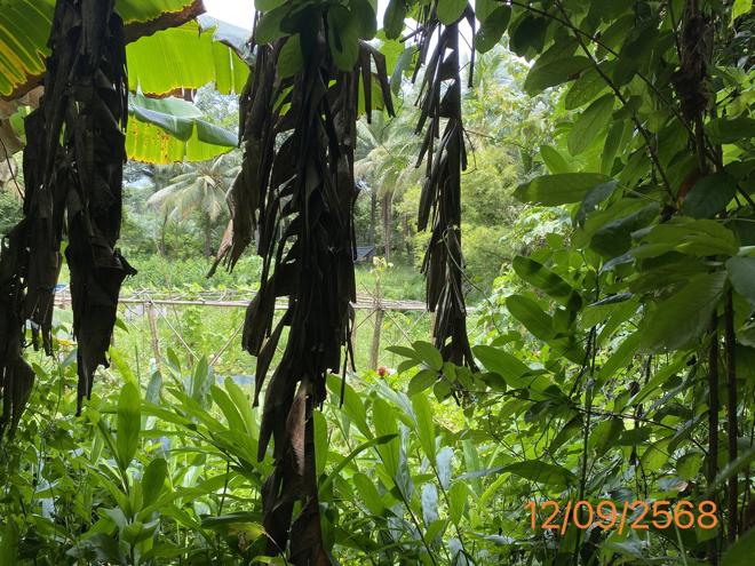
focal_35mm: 26
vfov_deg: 53.1
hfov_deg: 67.3
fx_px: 567
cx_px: 378
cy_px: 283
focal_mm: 4.25
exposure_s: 1/327
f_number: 1.8
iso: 32
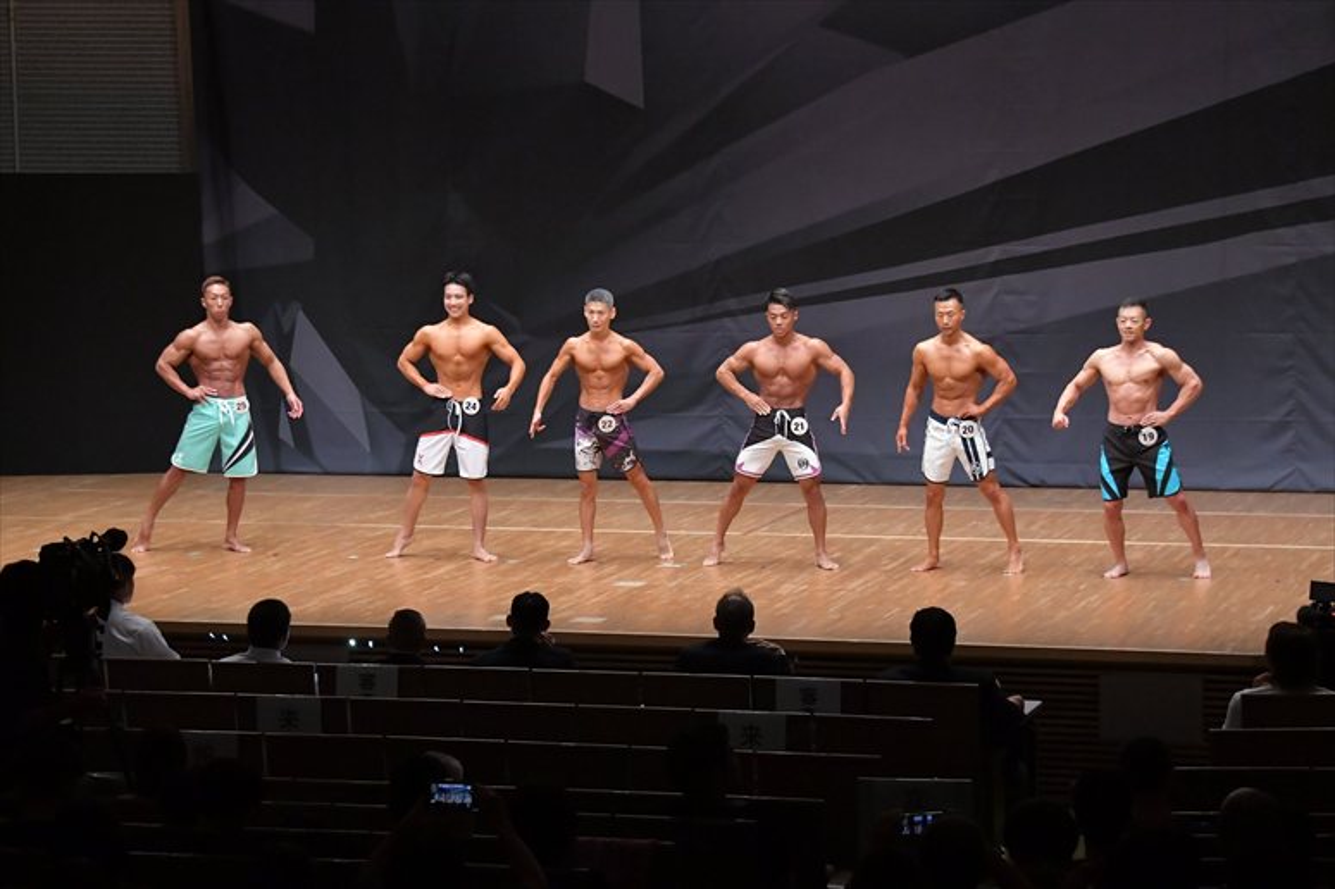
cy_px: 444
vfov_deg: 13.0
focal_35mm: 105
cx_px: 668
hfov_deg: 19.5
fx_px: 3892
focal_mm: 70
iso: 6400
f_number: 5.6
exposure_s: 1/400
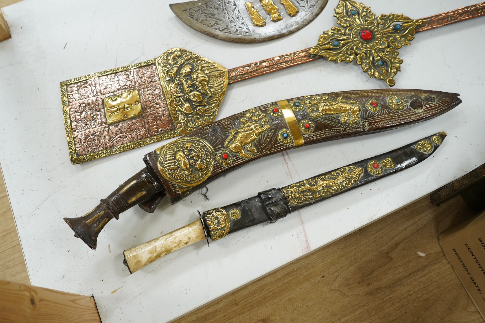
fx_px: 390
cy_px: 162
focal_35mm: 29
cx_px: 242
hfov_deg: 63.7
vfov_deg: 44.9
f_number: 7.1
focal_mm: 29
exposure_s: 1/80
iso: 2500
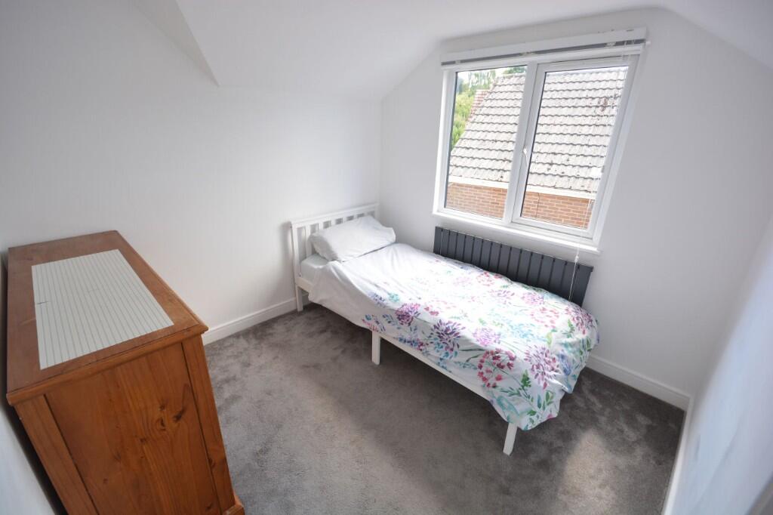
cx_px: 386
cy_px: 258
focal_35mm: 15
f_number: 8
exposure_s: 1/50
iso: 400
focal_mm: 10
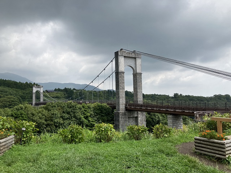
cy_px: 86
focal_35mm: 28
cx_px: 116
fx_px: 187
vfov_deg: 49.7
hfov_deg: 63.4
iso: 32
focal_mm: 3.99
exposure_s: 1/1799
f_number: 1.8
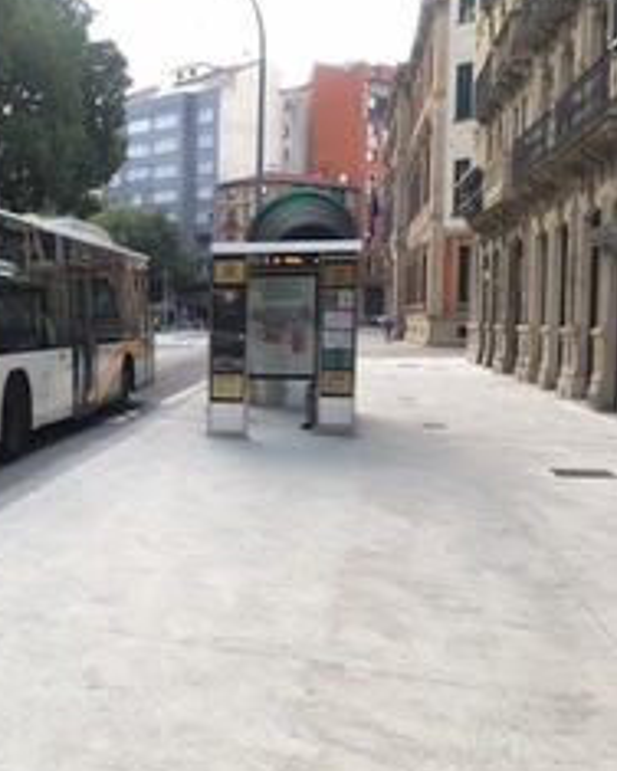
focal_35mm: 42
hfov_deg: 33.6
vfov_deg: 43.8
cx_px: 49
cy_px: 379
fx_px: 959
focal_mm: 4.15
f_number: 2.2
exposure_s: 1/131
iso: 25
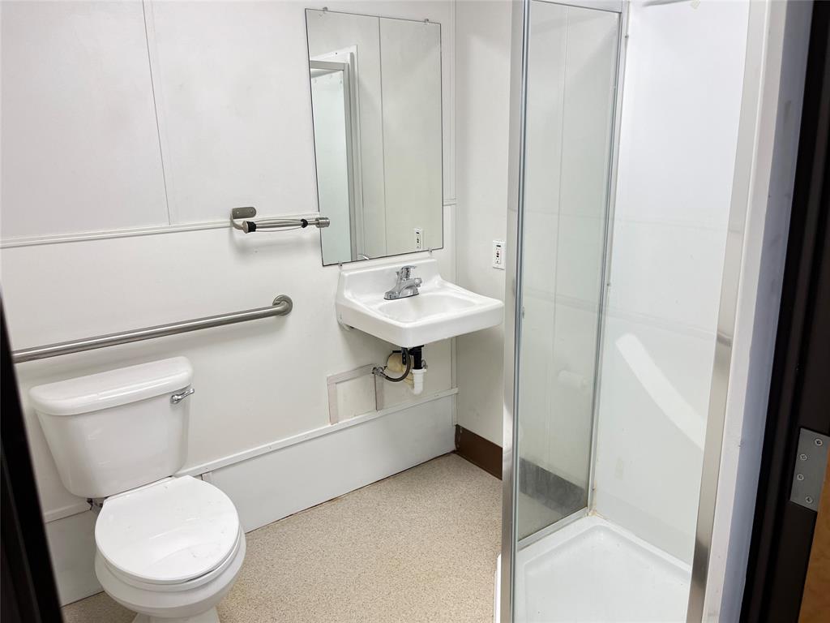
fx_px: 623
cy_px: 312
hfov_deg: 67.3
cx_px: 415
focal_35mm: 26
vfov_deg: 53.1
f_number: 1.6
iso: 100
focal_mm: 5.1
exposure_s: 1/120
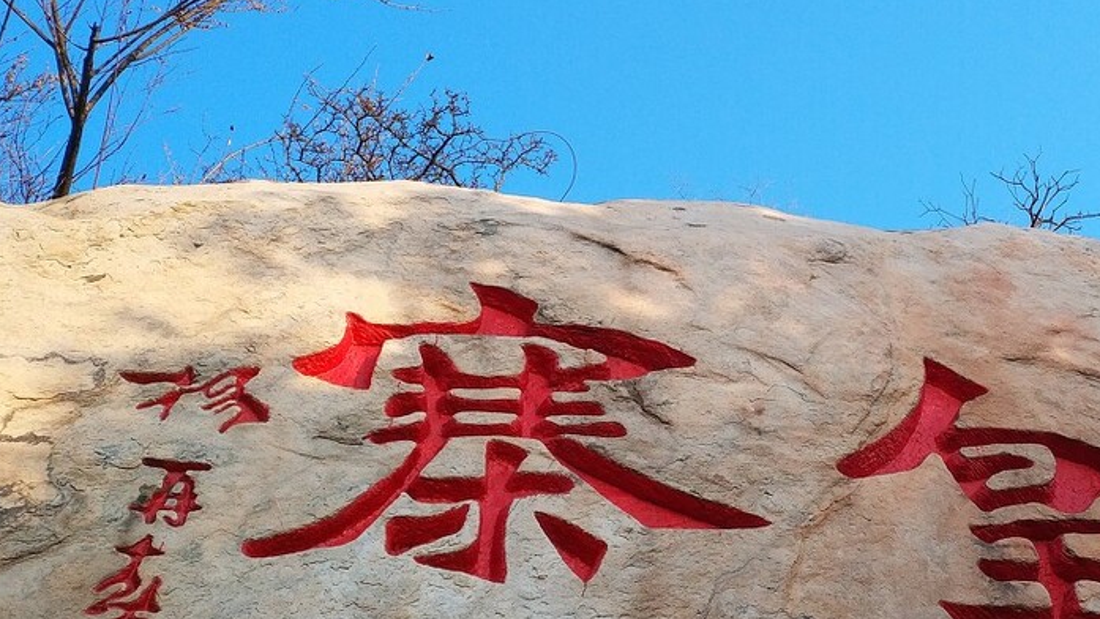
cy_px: 300
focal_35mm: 60
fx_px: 1750
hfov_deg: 34.1
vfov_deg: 20.0
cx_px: 846
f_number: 2
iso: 100
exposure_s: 1/246
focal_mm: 4.5
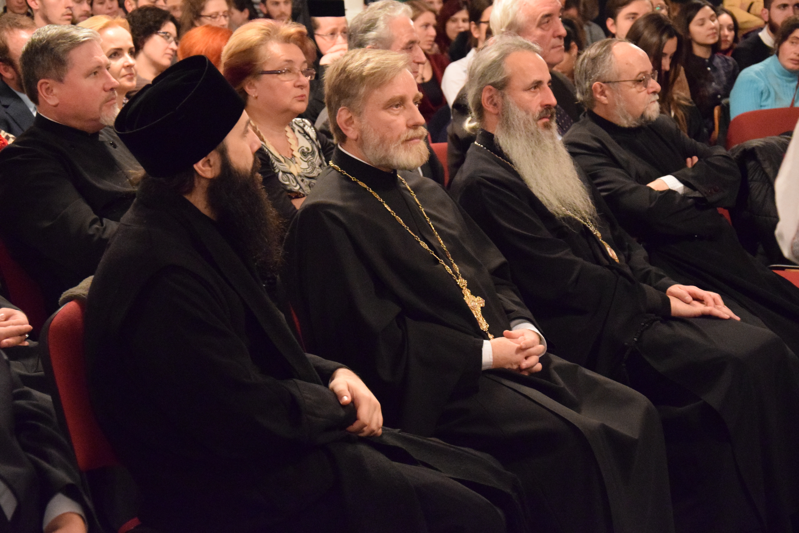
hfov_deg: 26.0
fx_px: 1731
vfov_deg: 17.5
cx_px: 400
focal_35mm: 78
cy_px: 266
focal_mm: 52
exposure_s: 1/50
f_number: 5
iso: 10000
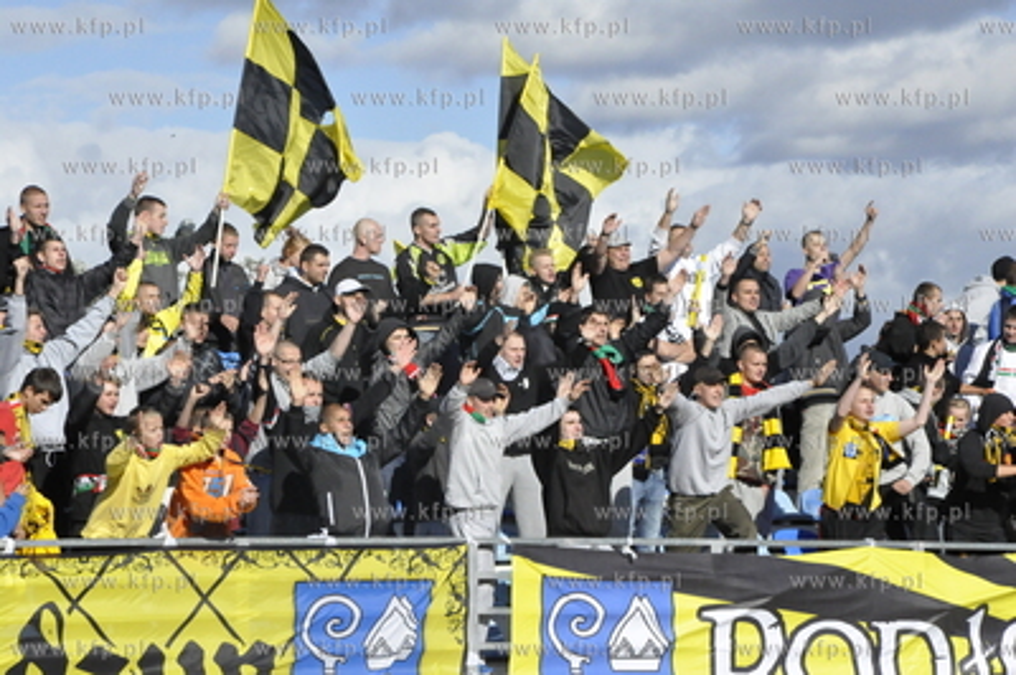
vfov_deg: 8.7
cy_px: 338
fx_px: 4441
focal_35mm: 158
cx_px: 508
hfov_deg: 13.1
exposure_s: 1/3200
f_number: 14
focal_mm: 105
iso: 3200
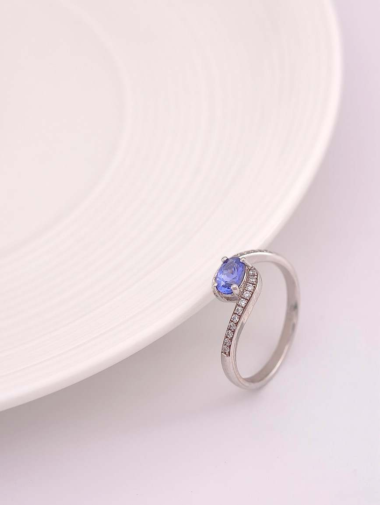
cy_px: 252
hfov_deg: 11.4
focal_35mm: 130
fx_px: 1898
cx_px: 190
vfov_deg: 15.1
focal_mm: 22.48
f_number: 2.67
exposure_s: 1/200
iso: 125
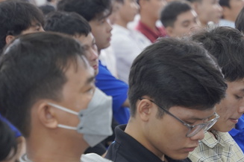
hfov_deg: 9.5
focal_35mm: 214
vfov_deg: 6.3
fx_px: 1450
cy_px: 241
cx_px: 295
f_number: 2.8
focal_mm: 70
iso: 640
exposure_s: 1/160
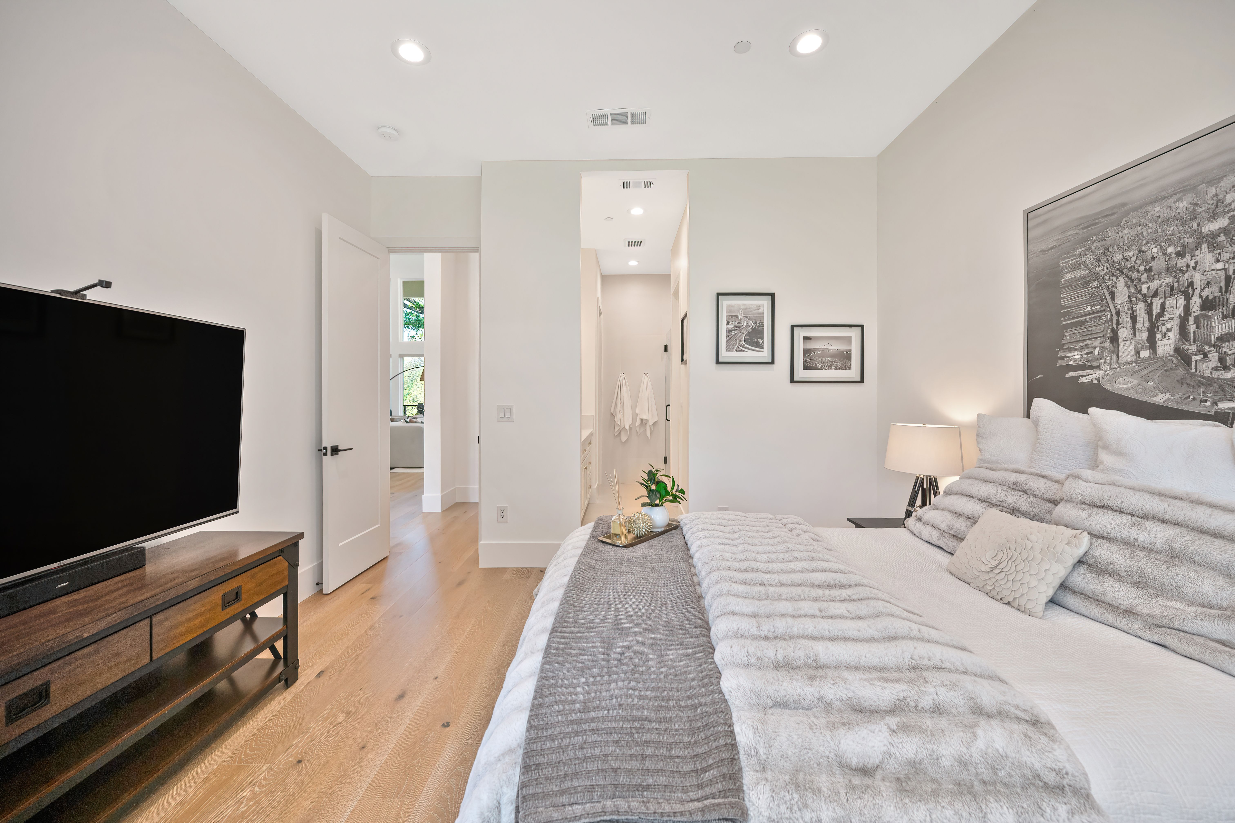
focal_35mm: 14
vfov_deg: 81.2
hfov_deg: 104.3
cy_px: 412
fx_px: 480
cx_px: 618
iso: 640
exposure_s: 1/125
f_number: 6.3
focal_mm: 14
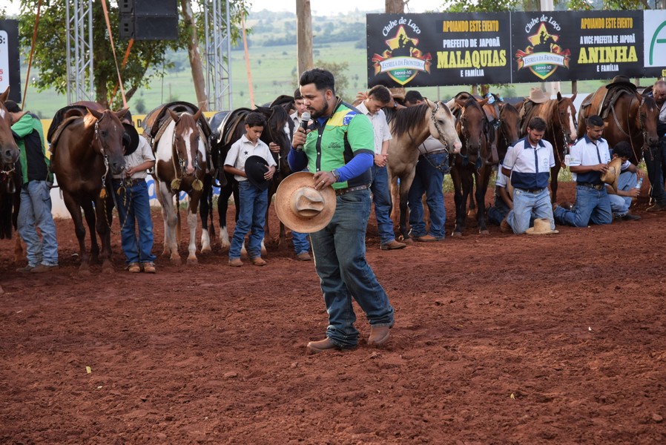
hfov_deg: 19.4
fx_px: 1944
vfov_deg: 13.1
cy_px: 222
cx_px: 333
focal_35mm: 105
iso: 800
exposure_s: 1/500
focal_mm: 70
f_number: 5.6
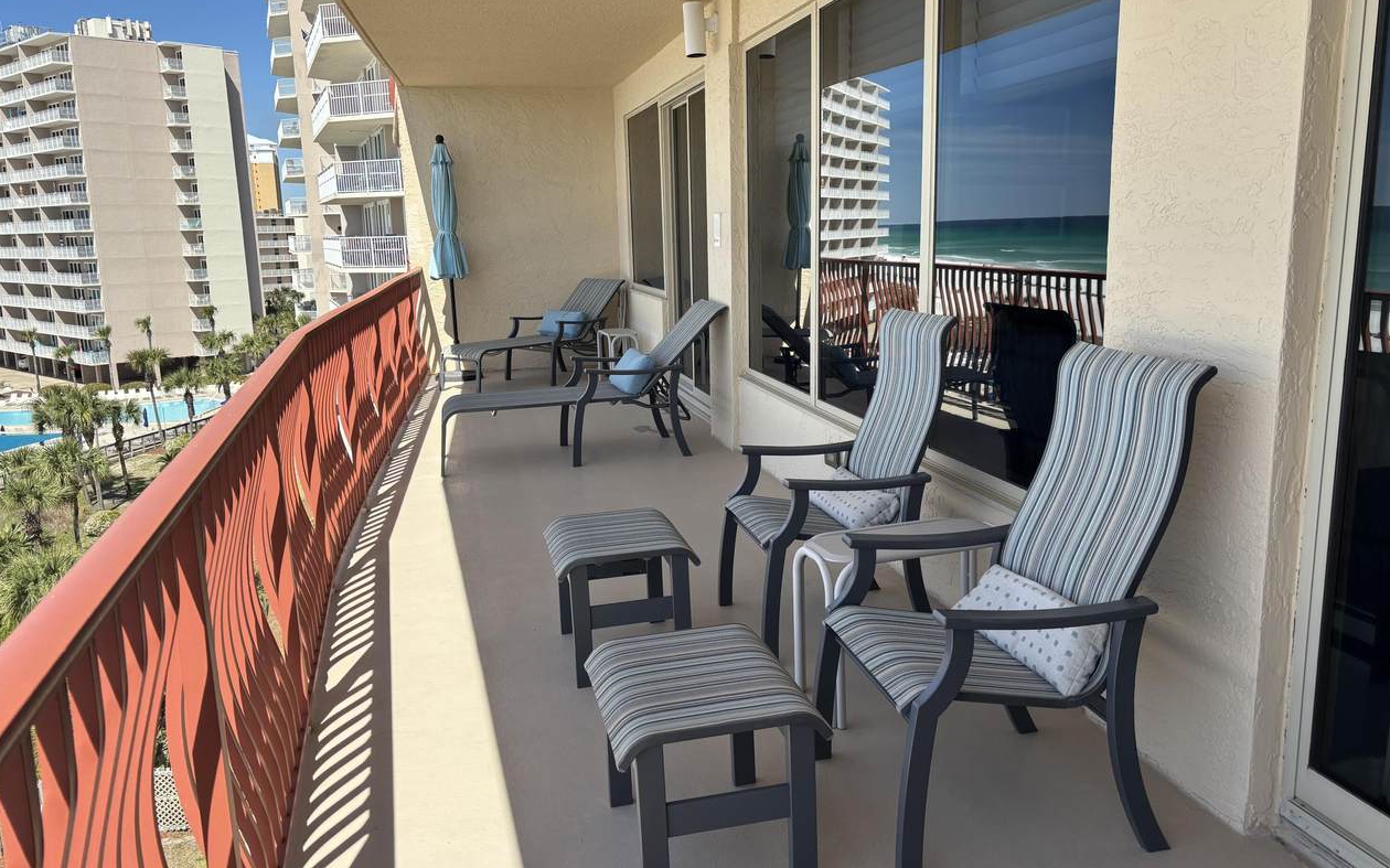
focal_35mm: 28
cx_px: 701
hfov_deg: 66.5
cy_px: 428
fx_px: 1061
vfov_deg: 44.5
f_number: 1.6
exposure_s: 1/1783
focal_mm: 5.96
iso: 50
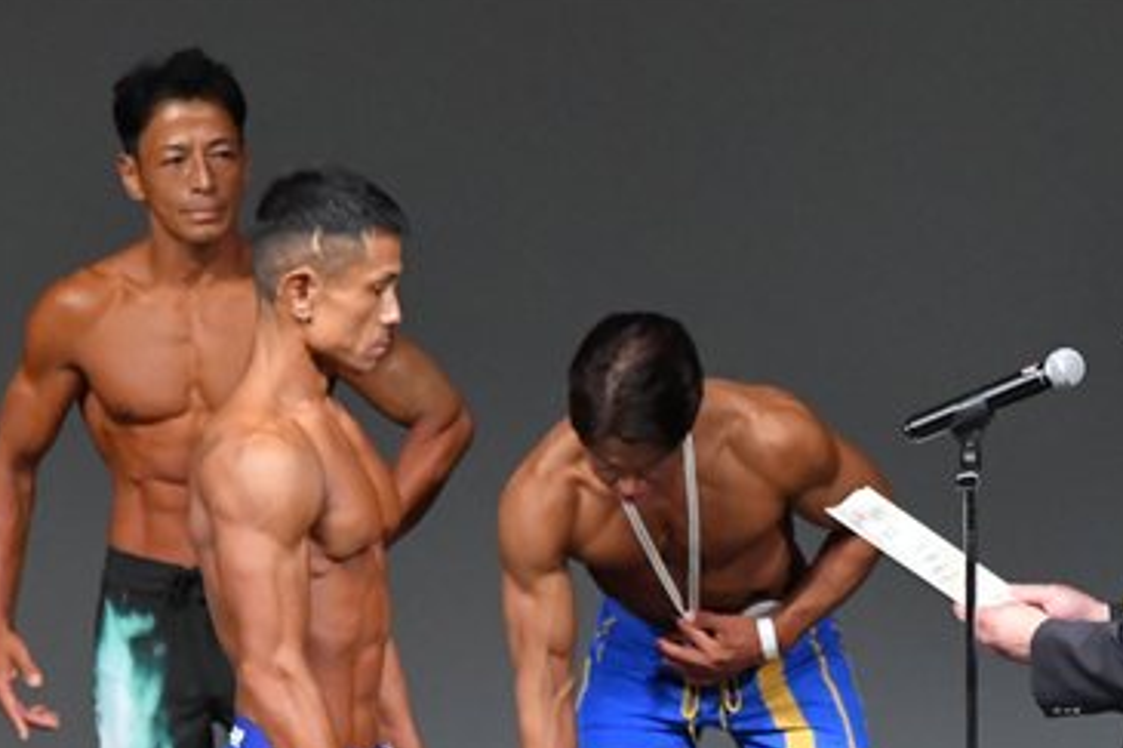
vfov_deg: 1.9
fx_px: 22854
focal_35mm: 733
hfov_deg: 2.8
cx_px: 854
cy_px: 773
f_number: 5.6
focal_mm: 230
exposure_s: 1/400
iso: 5000
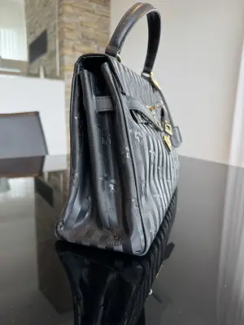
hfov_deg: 56.8
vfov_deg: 71.6
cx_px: 122
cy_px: 162
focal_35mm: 24
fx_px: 226
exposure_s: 1/100
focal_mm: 6.76
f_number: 1.78
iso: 160
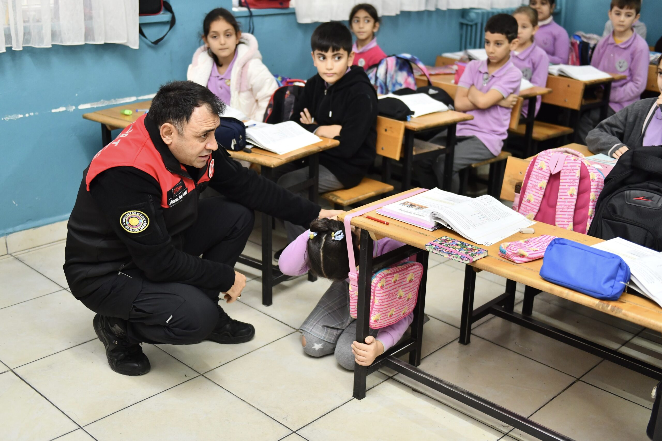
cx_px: 331
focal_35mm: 40
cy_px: 220
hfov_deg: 48.5
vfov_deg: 33.4
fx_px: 736
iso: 1250
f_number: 2.8
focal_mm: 40
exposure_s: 1/250
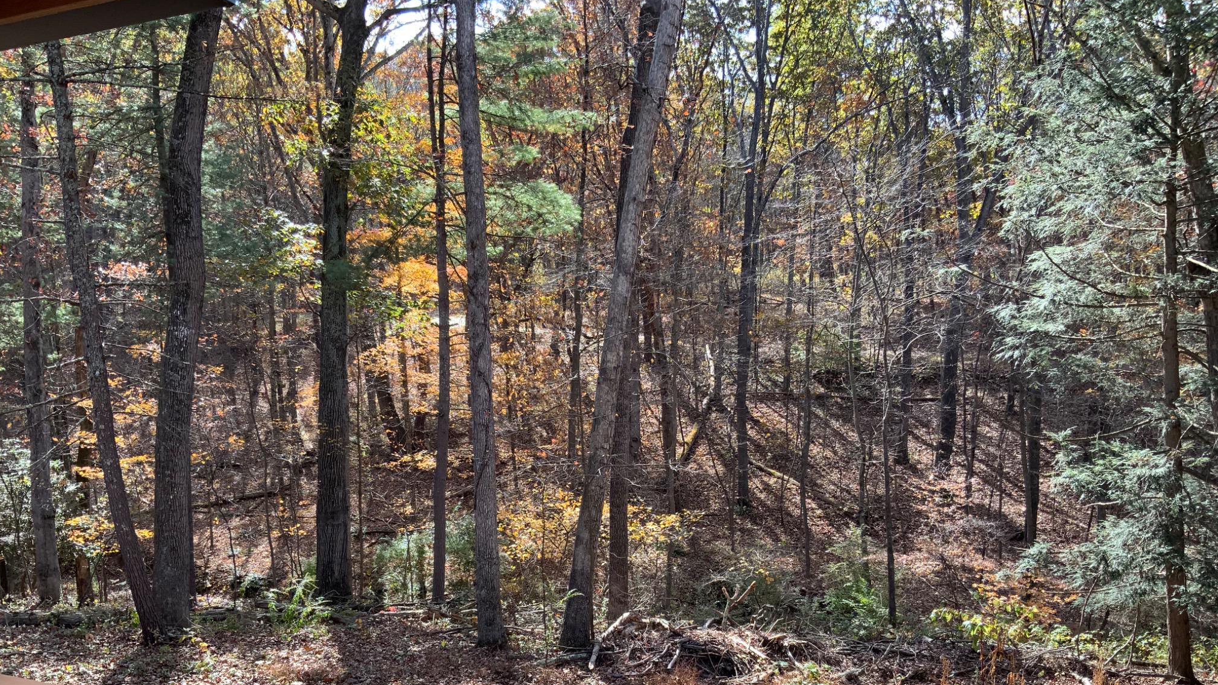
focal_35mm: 32
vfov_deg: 36.3
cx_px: 603
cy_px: 450
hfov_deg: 61.0
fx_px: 1033
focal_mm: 3
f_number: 1.8
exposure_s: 1/192
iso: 16
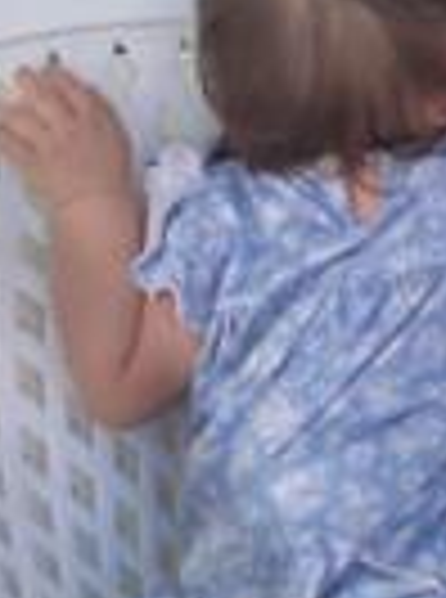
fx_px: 1692
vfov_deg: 19.7
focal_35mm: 98
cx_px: 737
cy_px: 67
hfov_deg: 13.8
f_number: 1.79
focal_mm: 4.74
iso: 100
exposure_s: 1/291
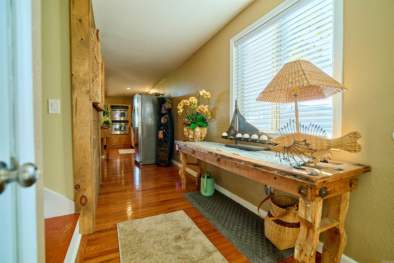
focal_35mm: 16
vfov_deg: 73.7
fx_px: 175
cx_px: 197
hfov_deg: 96.7
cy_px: 132
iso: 1250
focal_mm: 16
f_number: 2.8
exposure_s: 1/1250
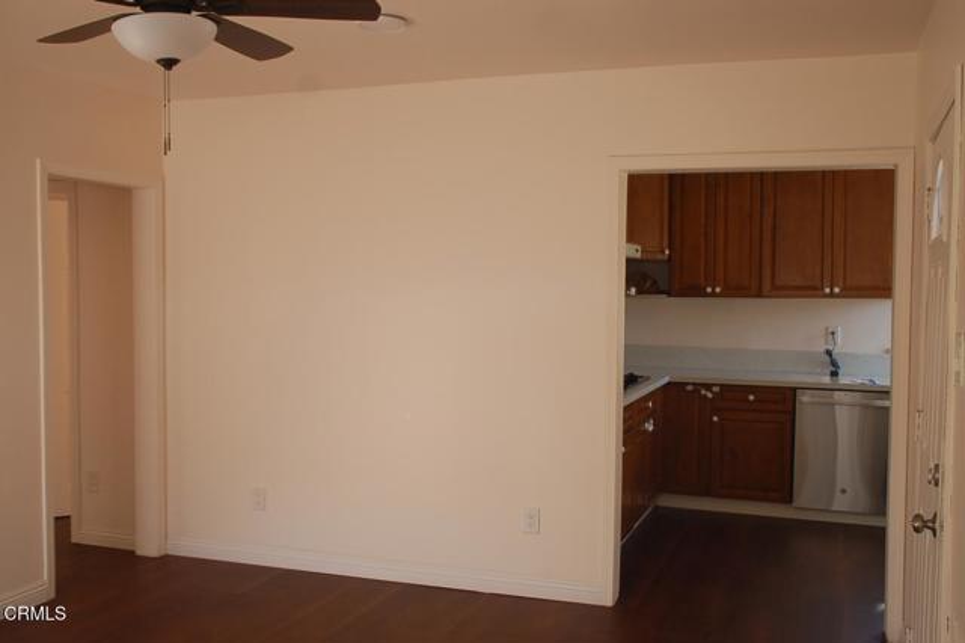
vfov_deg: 35.5
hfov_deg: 51.3
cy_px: 322
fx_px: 1005
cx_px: 482
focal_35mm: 38
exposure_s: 1/80
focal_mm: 25
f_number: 4.5
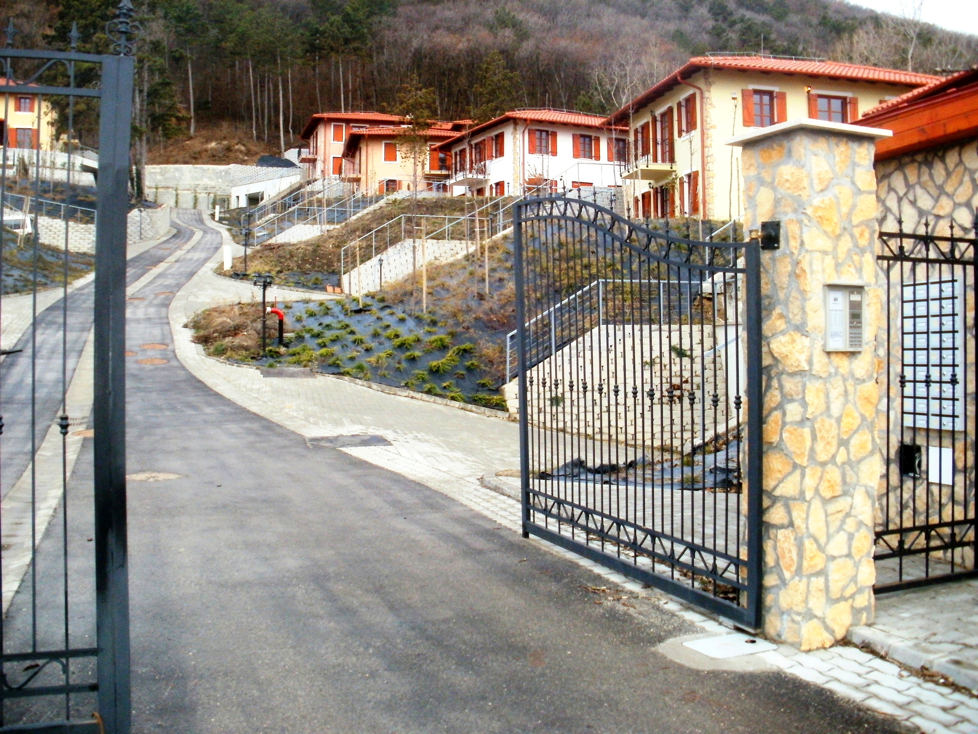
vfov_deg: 39.7
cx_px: 489
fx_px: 1017
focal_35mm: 36
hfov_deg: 51.4
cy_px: 367
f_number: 5.6
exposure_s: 1/250
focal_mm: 6.3
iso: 200
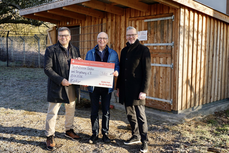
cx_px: 114
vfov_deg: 35.9
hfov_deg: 51.9
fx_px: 235
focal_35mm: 37
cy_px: 76
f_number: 6.3
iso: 100
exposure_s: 1/100
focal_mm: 37
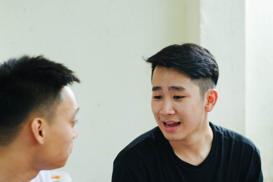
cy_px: 171
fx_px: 758
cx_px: 182
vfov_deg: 13.5
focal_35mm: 100
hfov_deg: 20.4
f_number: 2.5
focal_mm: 50
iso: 1600
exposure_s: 1/100
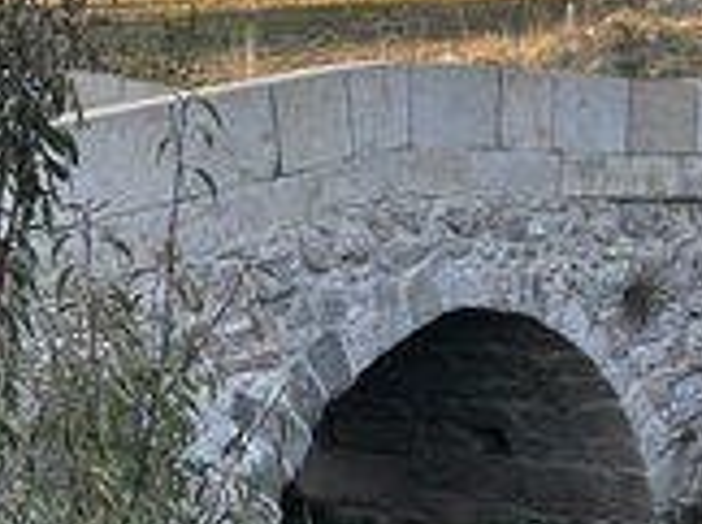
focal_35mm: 106
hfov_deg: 18.4
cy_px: 505
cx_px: 537
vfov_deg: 13.8
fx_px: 2146
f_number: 1.78
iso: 64
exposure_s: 1/320
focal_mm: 6.86
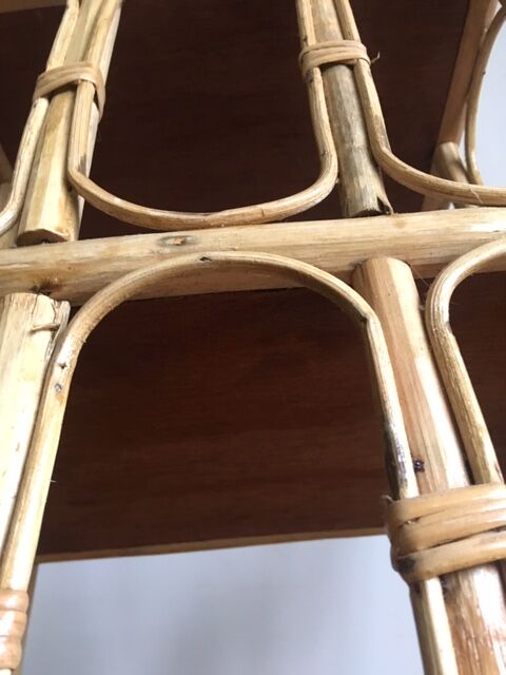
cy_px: 338
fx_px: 565
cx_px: 253
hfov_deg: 48.2
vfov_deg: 61.7
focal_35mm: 29
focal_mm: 4.15
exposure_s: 1/25
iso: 200
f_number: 2.2
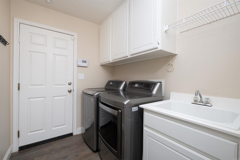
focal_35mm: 16
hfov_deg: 96.8
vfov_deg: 73.7
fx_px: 107
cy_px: 80
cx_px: 120
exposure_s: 1/250
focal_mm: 16
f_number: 7.1
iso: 320
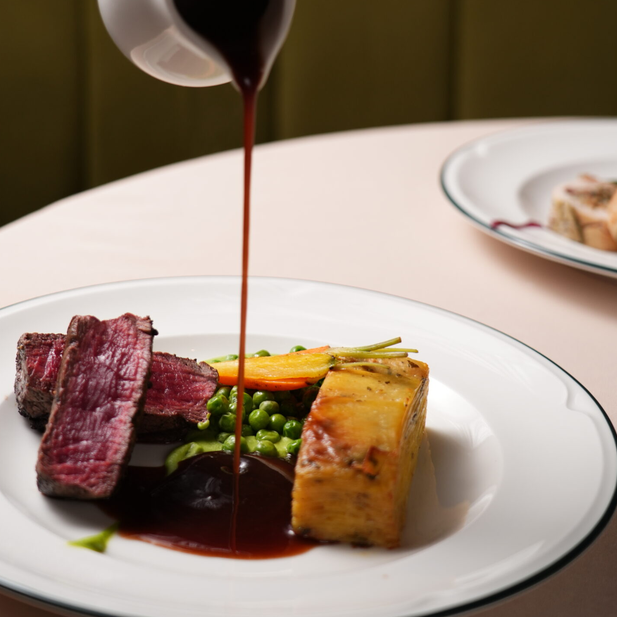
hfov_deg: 22.8
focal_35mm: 76
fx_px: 1533
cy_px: 153
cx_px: 272
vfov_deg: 22.5
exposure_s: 1/125
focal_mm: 50
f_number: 4
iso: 400
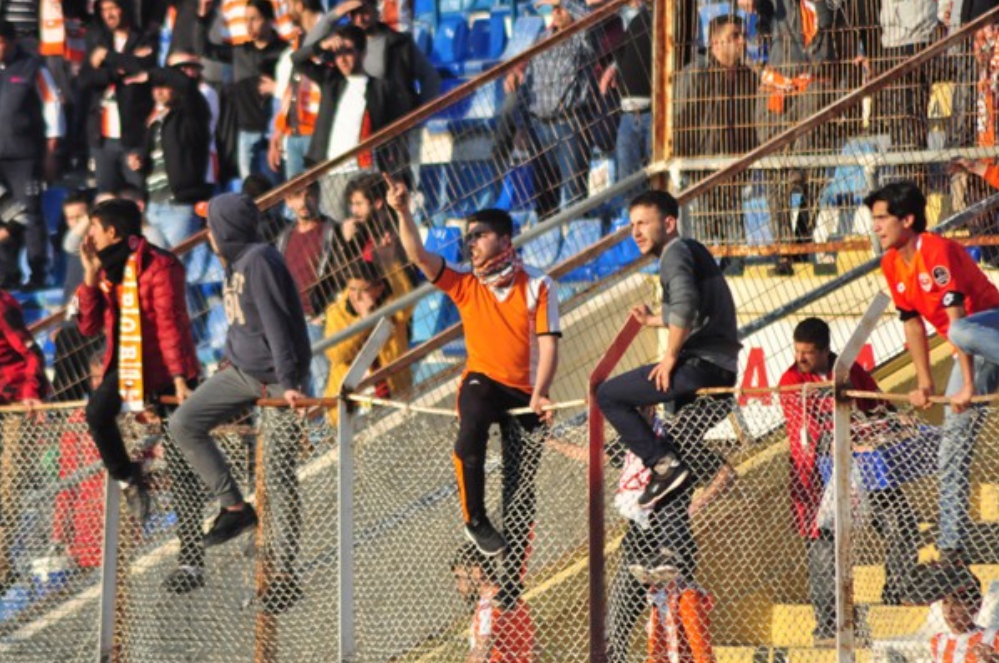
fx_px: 13357
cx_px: 476
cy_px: 340
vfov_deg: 2.8
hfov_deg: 4.3
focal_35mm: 482
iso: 1250
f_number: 5.6
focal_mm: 300
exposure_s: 1/4000
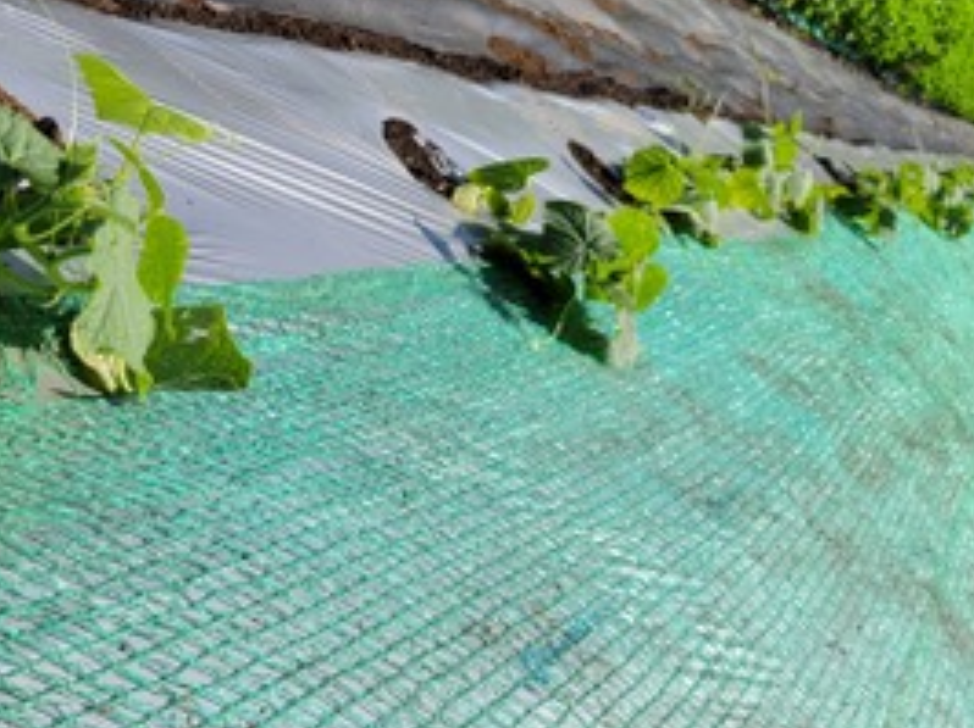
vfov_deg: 30.6
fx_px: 1321
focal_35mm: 47
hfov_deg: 39.7
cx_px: 286
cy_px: 252
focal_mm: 5.4
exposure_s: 1/3390
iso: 40
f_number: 1.8
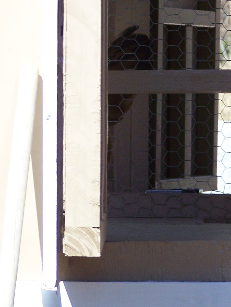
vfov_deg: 5.9
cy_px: 44
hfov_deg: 4.4
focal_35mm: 336
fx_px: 2987
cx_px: 175
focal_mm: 23.1
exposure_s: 1/640
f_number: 3.2
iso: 80
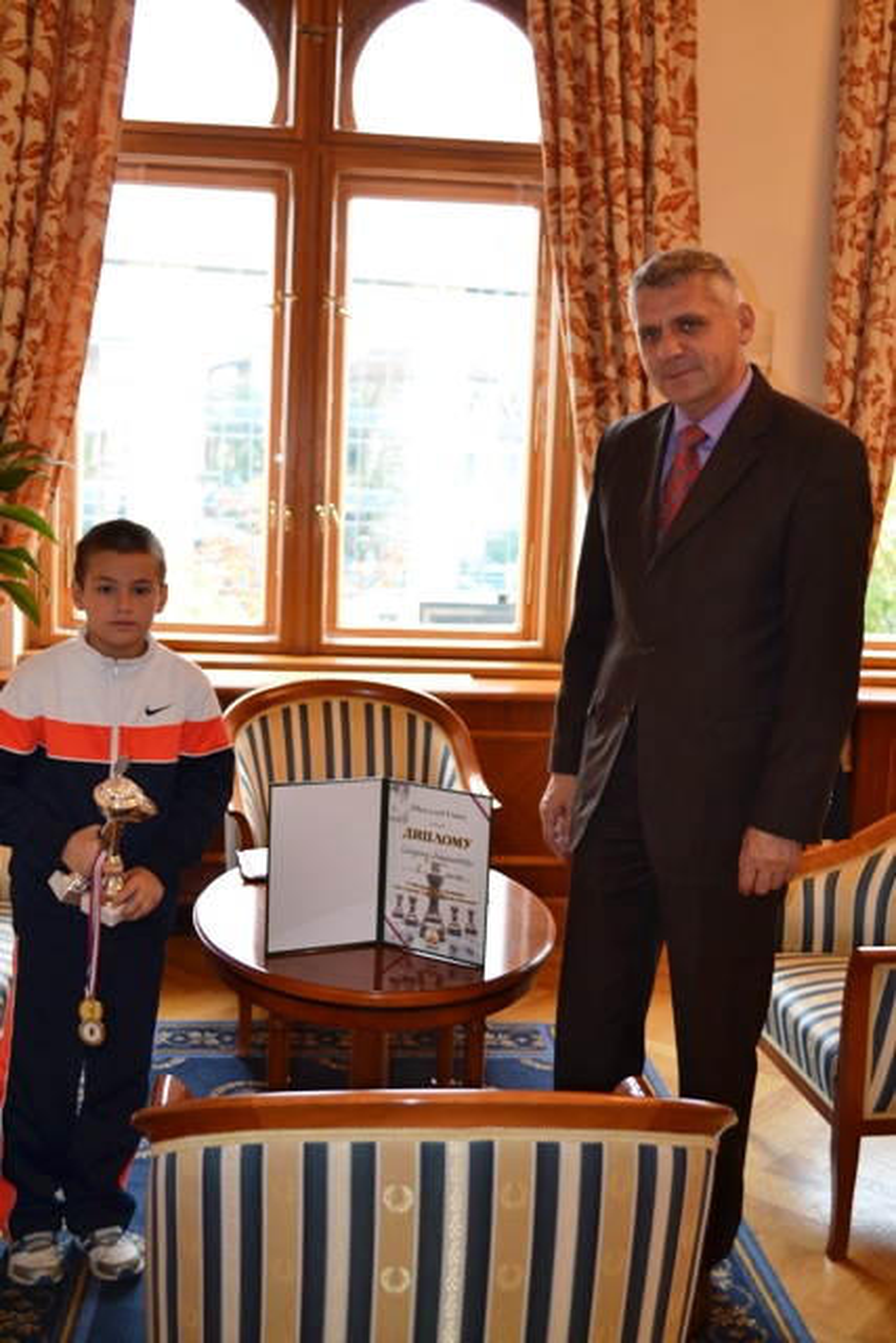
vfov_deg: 46.4
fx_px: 1567
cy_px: 672
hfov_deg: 31.9
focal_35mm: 42
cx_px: 448
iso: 450
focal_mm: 28
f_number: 4.5
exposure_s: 1/60
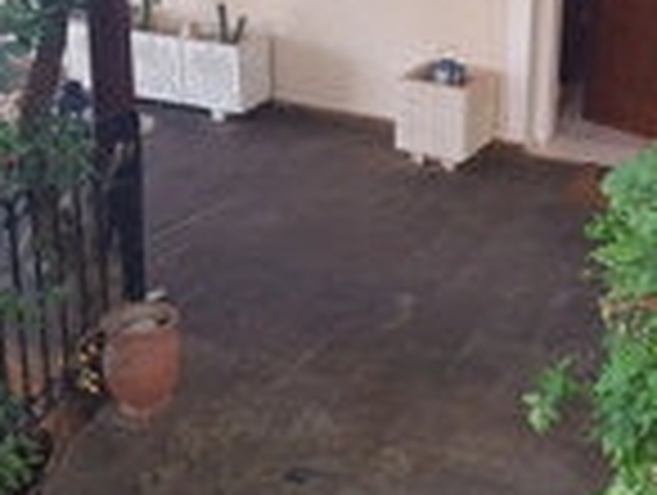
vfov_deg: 22.7
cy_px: 108
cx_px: 495
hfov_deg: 29.7
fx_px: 1217
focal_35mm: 64
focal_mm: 4.2
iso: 80
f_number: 1.7
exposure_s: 1/50
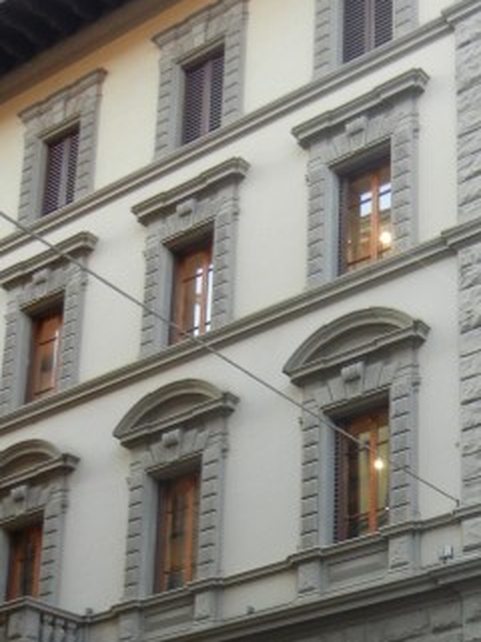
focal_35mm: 72
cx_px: 513
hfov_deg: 19.7
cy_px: 656
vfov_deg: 25.6
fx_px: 1334
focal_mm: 5.4
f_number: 3.5
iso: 292
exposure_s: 1/67
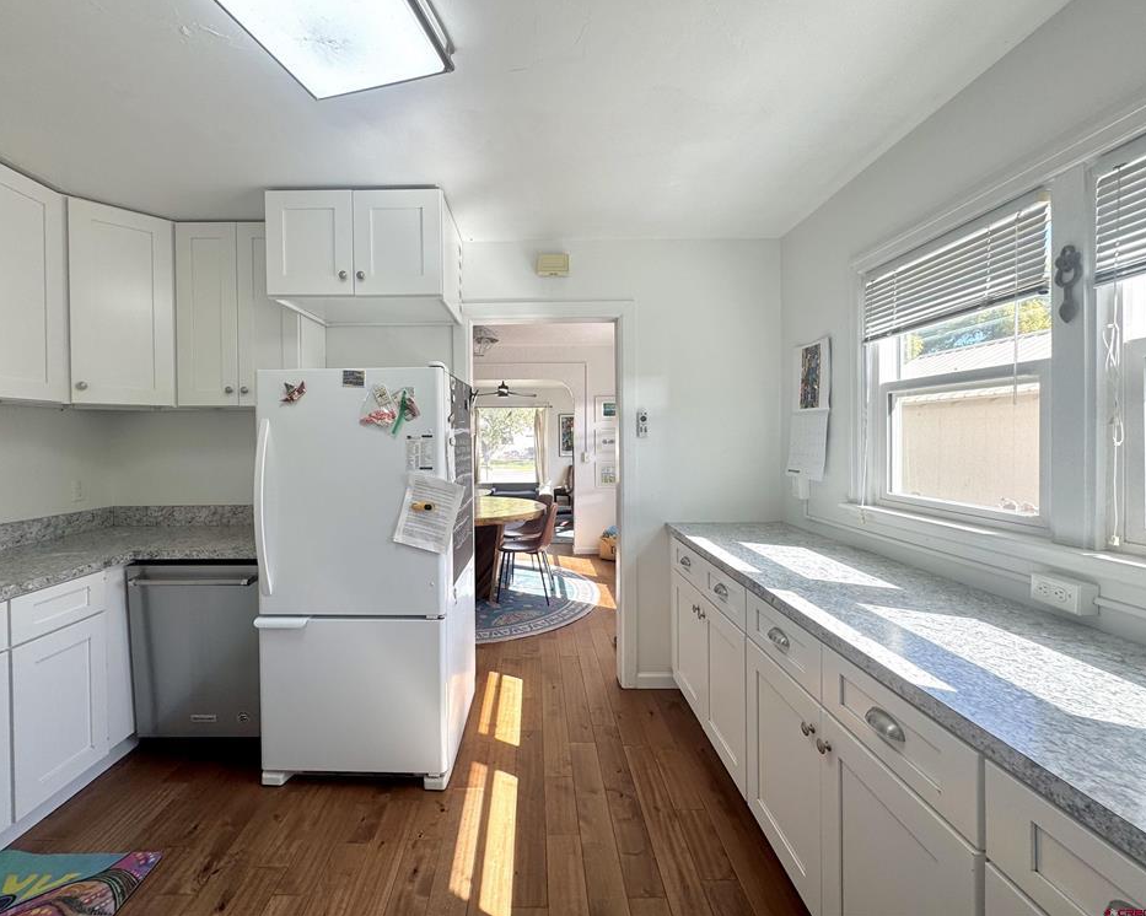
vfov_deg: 84.0
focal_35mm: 15
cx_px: 523
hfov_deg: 96.6
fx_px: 509
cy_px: 447
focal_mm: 2.22
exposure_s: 1/150
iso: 40
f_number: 2.2
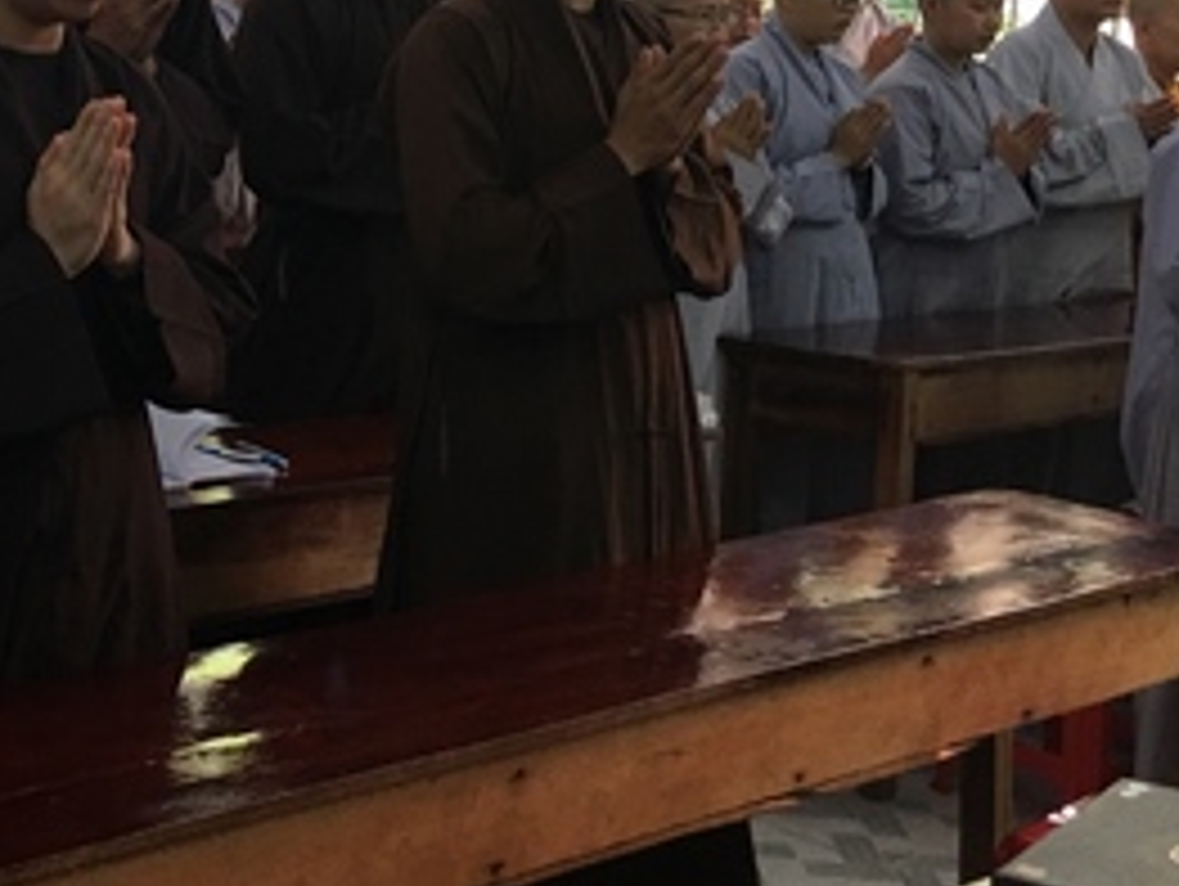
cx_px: 180
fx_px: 2455
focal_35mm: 72
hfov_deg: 26.3
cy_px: 49
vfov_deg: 20.0
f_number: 2.2
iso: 50
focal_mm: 4.15
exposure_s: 1/33
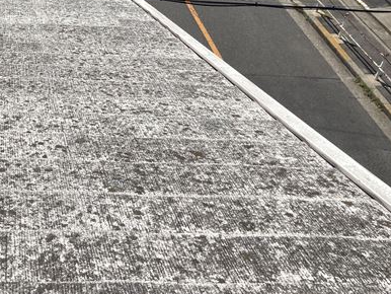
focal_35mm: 58
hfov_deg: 31.1
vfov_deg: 24.3
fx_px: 656
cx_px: 11
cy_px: 13
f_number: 1.8
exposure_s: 1/3690
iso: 25
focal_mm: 3.99
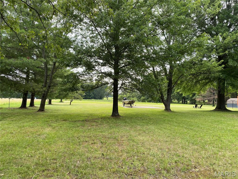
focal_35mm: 26
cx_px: 119
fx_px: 179
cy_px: 90
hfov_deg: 67.3
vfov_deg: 53.1
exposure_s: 1/326
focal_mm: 4.25
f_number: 1.8
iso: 32
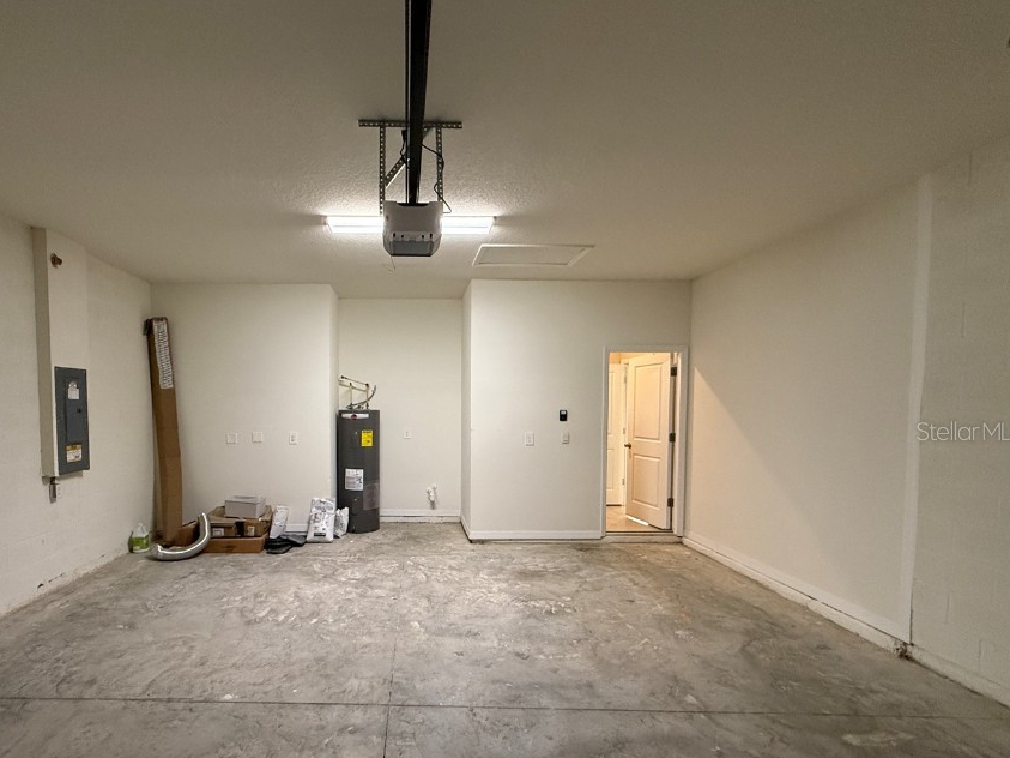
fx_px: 496
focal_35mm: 17
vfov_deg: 74.3
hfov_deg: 90.1
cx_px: 416
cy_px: 431
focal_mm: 2.22
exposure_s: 1/120
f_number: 2.2
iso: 500
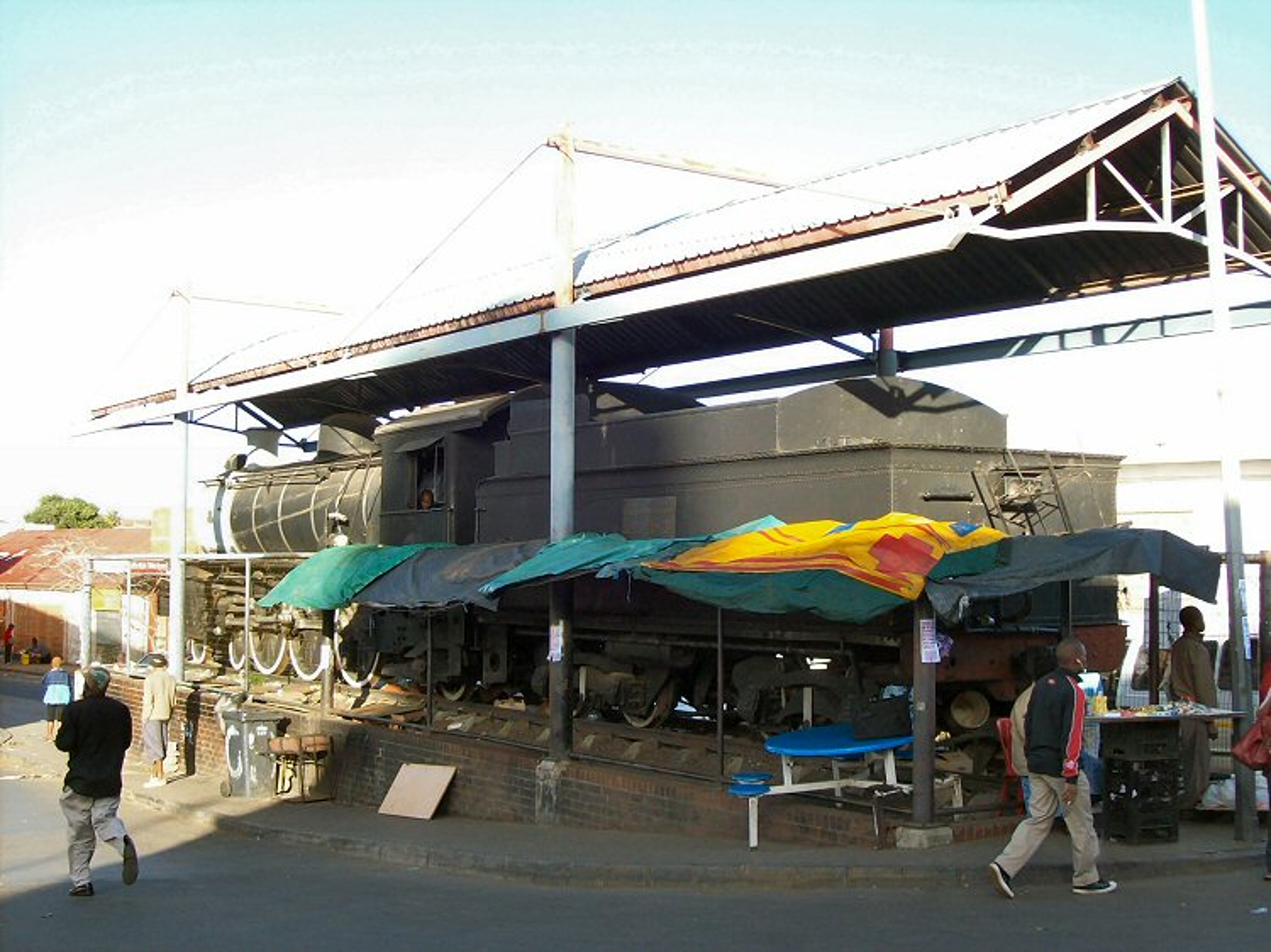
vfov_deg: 32.2
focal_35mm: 45
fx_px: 1652
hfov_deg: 42.1
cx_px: 636
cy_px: 476
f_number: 3
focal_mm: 7.6
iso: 80
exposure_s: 1/233
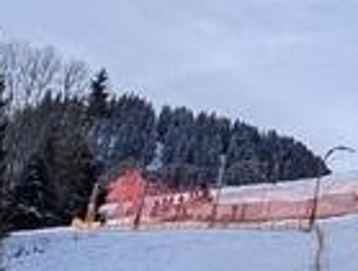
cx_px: 569
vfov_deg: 8.3
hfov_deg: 10.6
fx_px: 1846
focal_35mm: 178
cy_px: -28
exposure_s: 1/3145
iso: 46
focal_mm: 6.81
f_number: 1.85
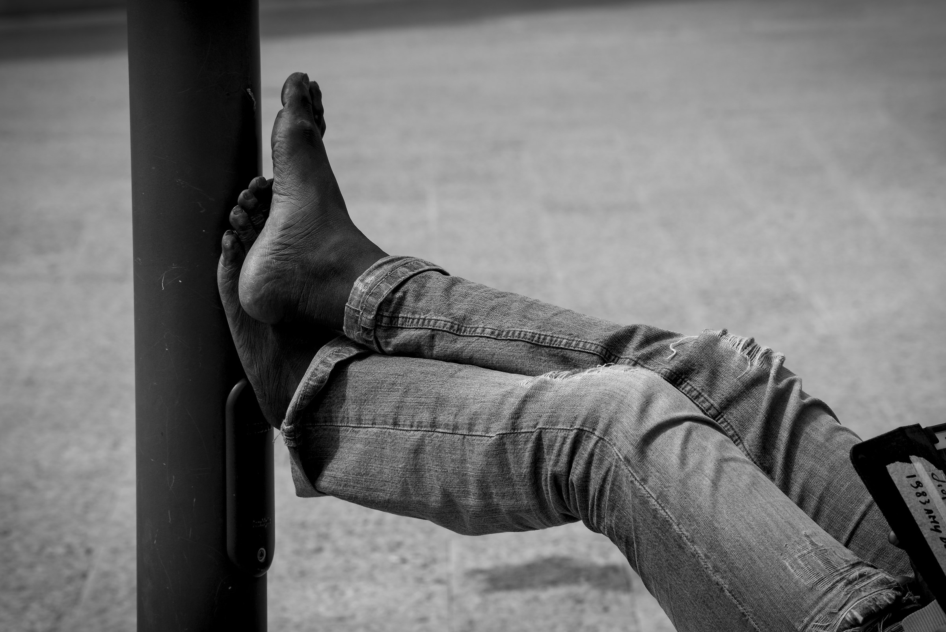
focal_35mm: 200
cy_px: 316
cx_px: 473
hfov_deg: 10.3
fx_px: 5257
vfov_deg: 6.9
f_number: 13
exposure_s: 1/125
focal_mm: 200
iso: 100
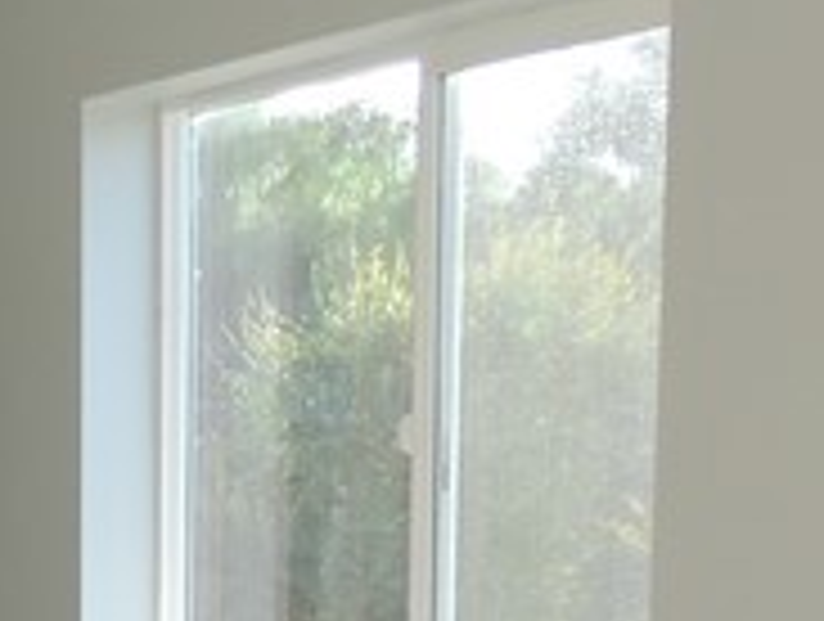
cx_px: -581
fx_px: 3196
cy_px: 1206
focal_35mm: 134
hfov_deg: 13.4
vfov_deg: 10.3
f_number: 3
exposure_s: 1/80
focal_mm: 4.3
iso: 100
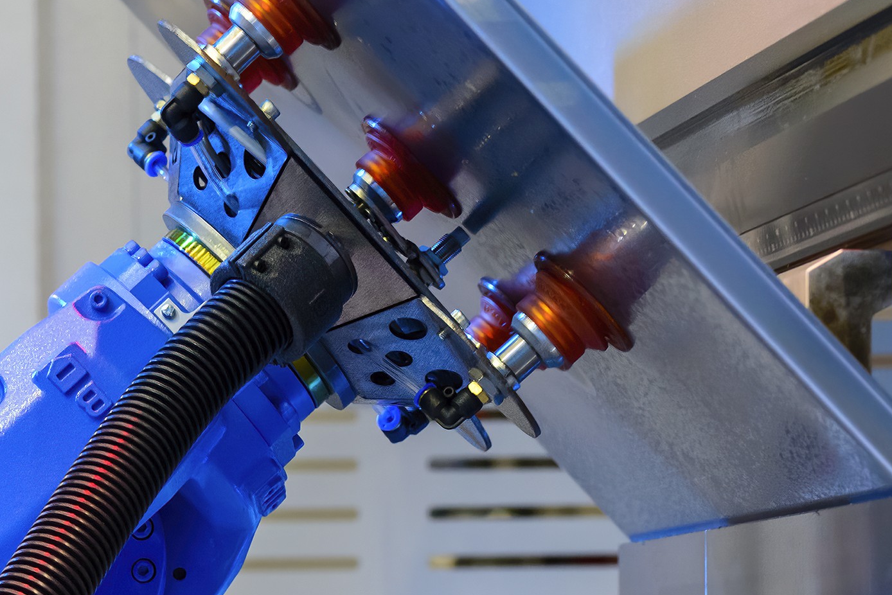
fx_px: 5625
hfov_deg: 9.1
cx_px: 553
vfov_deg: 6.1
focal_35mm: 227
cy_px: 255
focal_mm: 105
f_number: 5.6
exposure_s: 1/80
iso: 2000
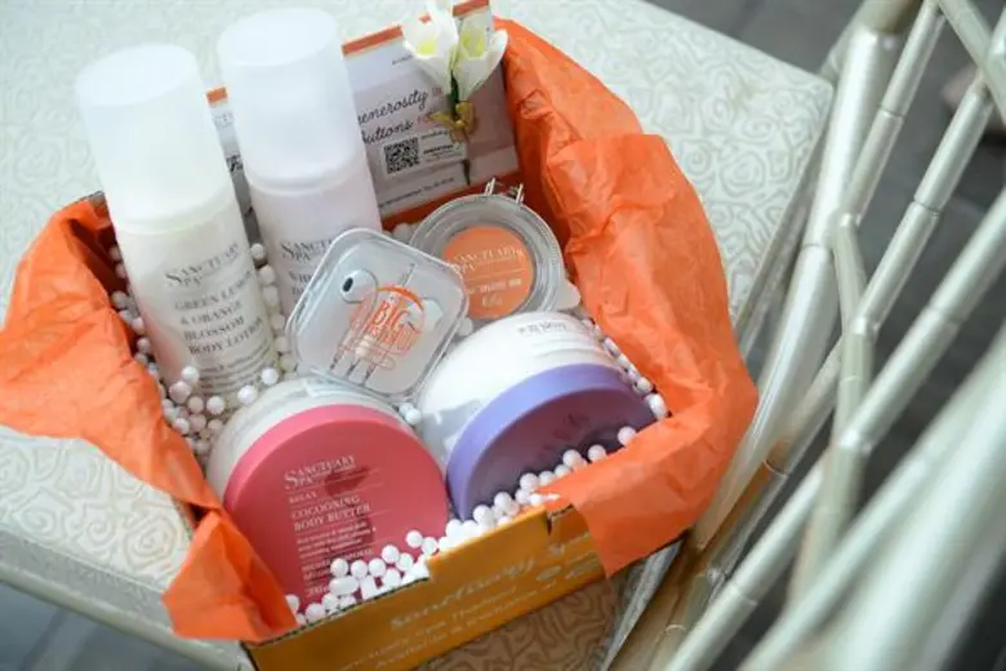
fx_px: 1956
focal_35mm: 70
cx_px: 503
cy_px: 336
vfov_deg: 19.5
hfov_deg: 28.8
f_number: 5
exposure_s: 1/160
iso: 640
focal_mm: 70
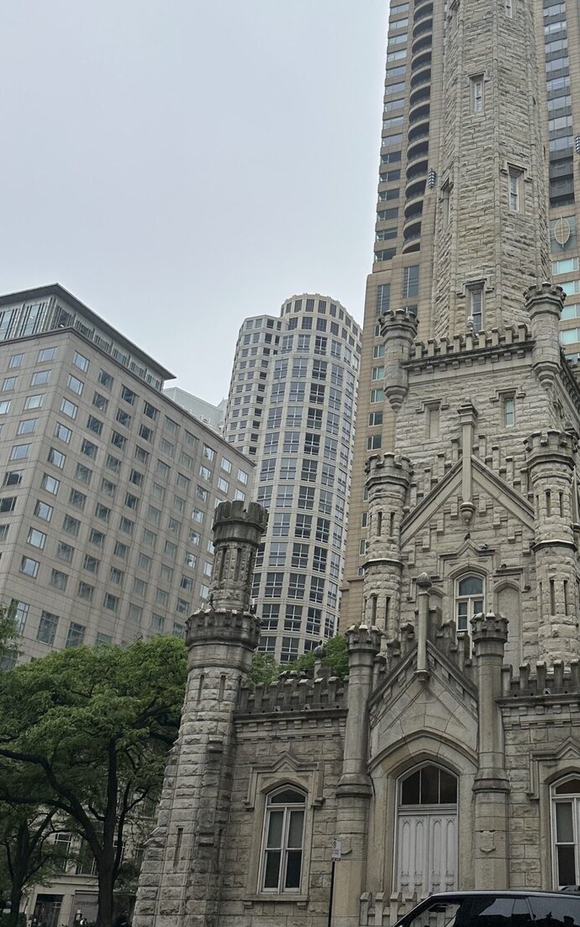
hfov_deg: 33.5
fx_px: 935
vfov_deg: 52.2
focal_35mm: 37
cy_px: 351
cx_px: 464
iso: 80
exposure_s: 1/2967
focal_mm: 6.86
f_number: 1.78
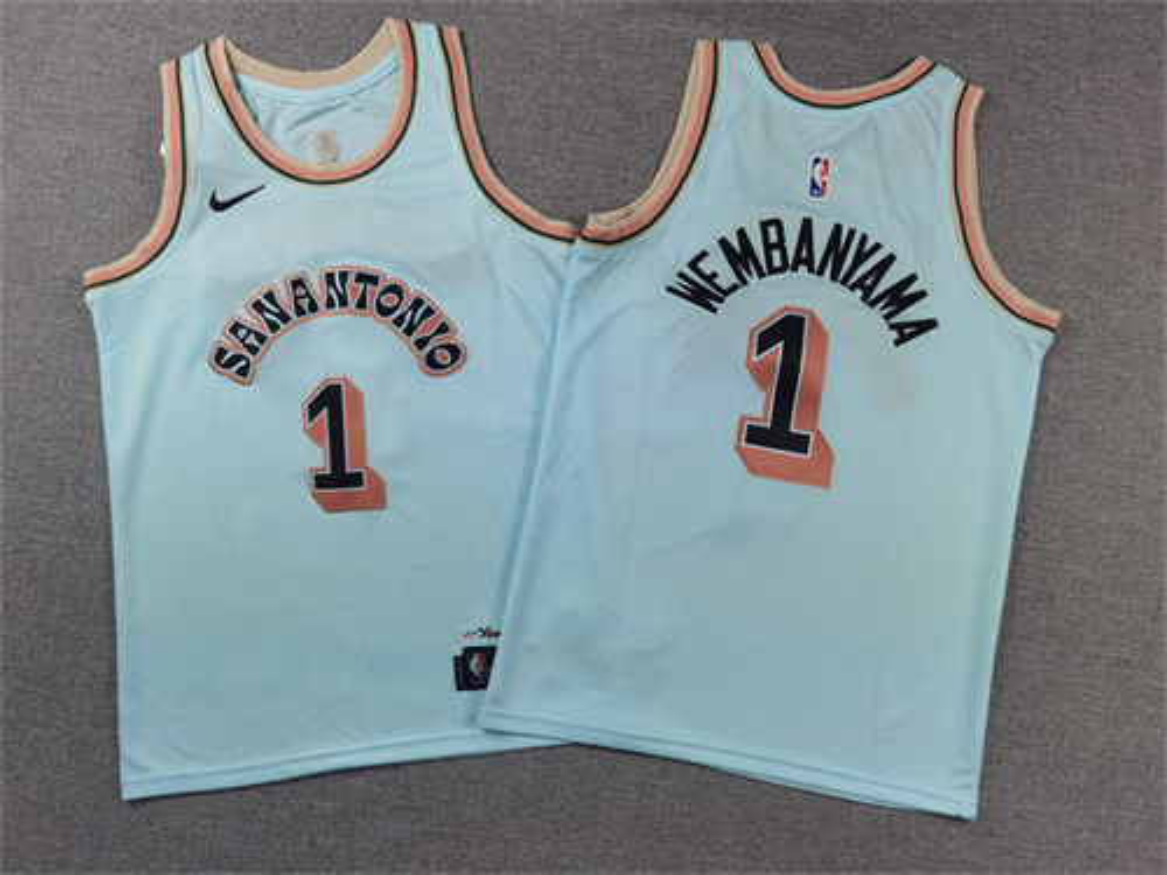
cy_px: 438
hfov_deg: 65.3
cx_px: 584
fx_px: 910
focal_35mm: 27
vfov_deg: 51.4
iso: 160
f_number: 1.9
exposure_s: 1/796
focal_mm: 6.71
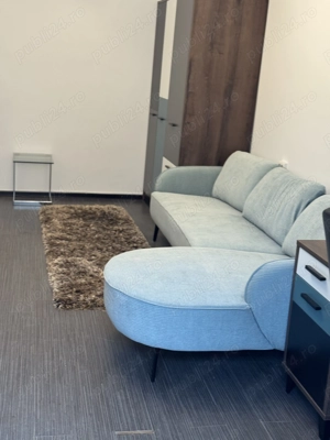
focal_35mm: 48
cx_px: 165
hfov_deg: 30.3
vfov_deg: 39.7
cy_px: 220
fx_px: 610
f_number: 1.78
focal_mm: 6.76
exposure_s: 1/50
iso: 125
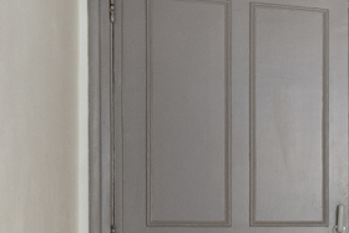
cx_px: 824
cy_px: 181
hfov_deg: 14.8
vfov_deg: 15.1
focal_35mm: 90
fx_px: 873
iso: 250
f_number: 11
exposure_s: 1/250
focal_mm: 14
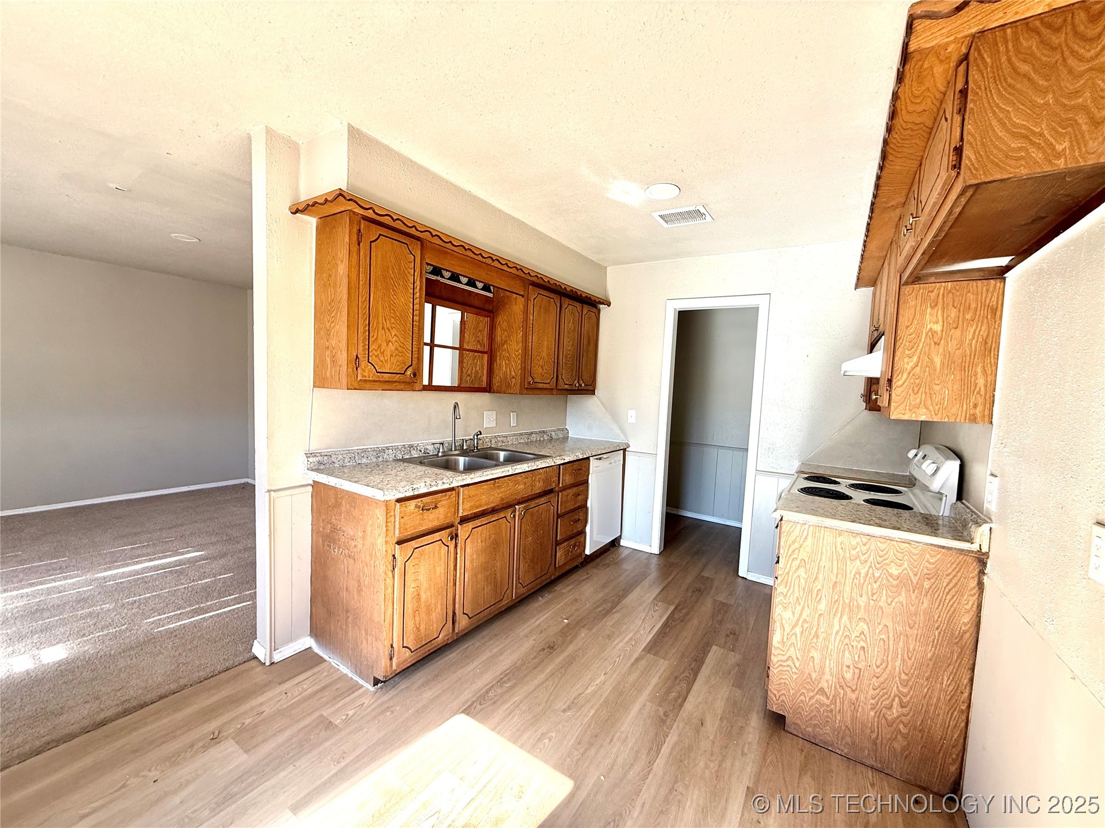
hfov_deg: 102.1
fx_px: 447
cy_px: 414
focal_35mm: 14
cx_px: 552
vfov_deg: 85.7
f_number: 2.2
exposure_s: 1/99
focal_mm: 2.22
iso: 64
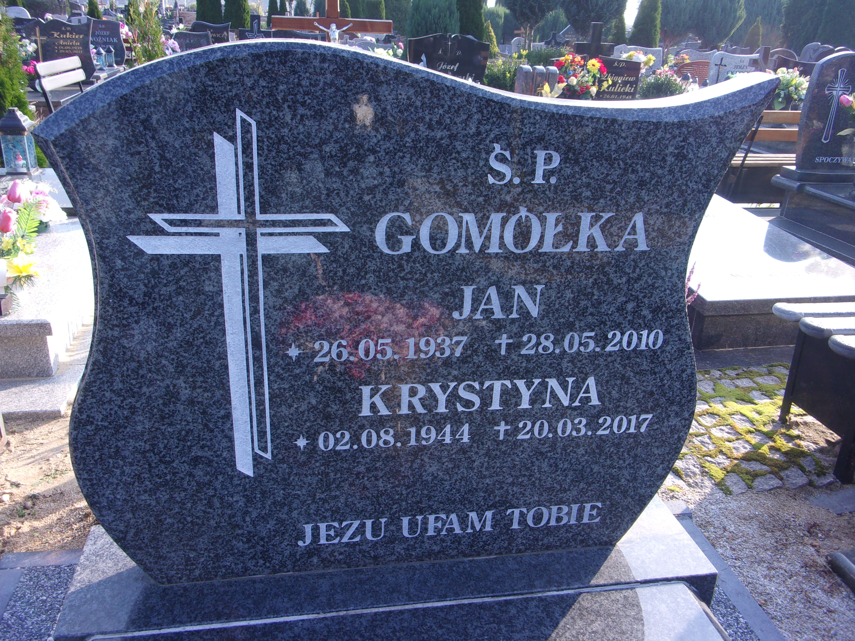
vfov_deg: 49.7
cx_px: 428
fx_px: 692
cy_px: 320
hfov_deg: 63.4
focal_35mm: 28
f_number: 3.9
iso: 80
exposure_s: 1/120
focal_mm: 5.1
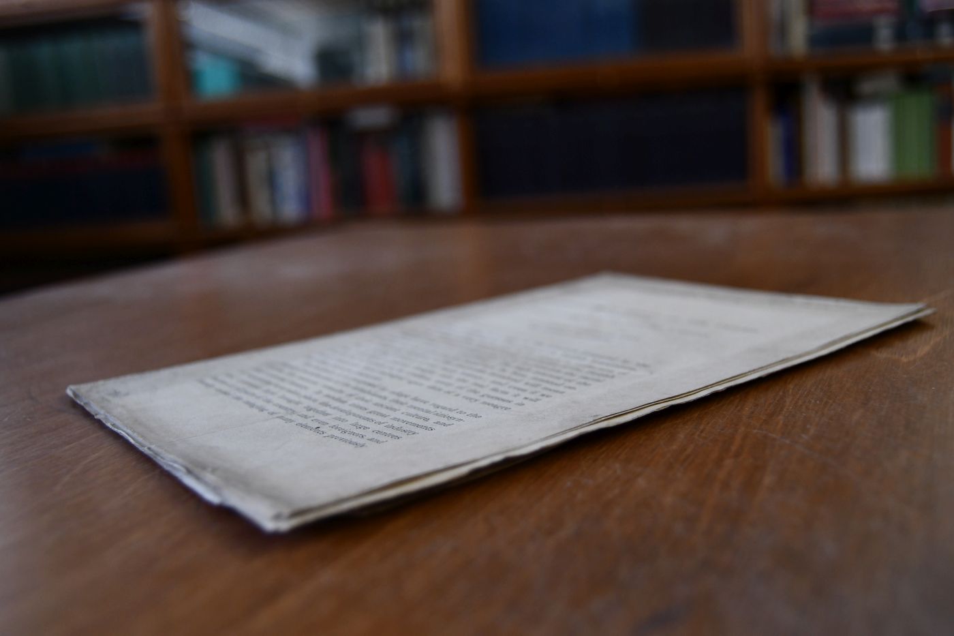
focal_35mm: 36
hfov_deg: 53.1
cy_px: 318
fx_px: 954
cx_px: 477
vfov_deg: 36.9
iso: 800
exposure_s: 1/250
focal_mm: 24
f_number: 3.8
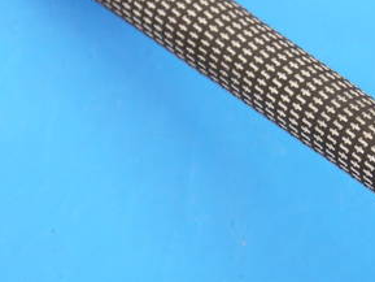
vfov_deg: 8.0
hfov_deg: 10.6
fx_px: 2016
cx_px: 350
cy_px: 110
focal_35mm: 186
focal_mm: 42
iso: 800
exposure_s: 1/80
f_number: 5.6
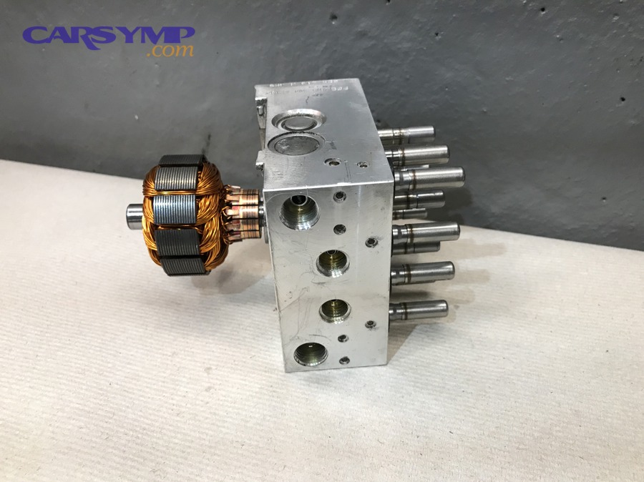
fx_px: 521
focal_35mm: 28
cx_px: 322
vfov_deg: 49.7
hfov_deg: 63.5
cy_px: 241
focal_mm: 3.99
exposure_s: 1/30
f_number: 1.8
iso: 20
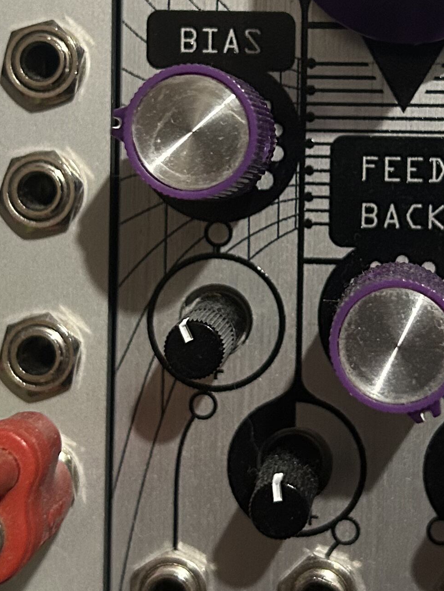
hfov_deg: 18.1
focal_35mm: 81
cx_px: 321
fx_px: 1385
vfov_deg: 24.0
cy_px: 202
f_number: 1.5
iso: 400
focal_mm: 5.7
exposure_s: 1/33
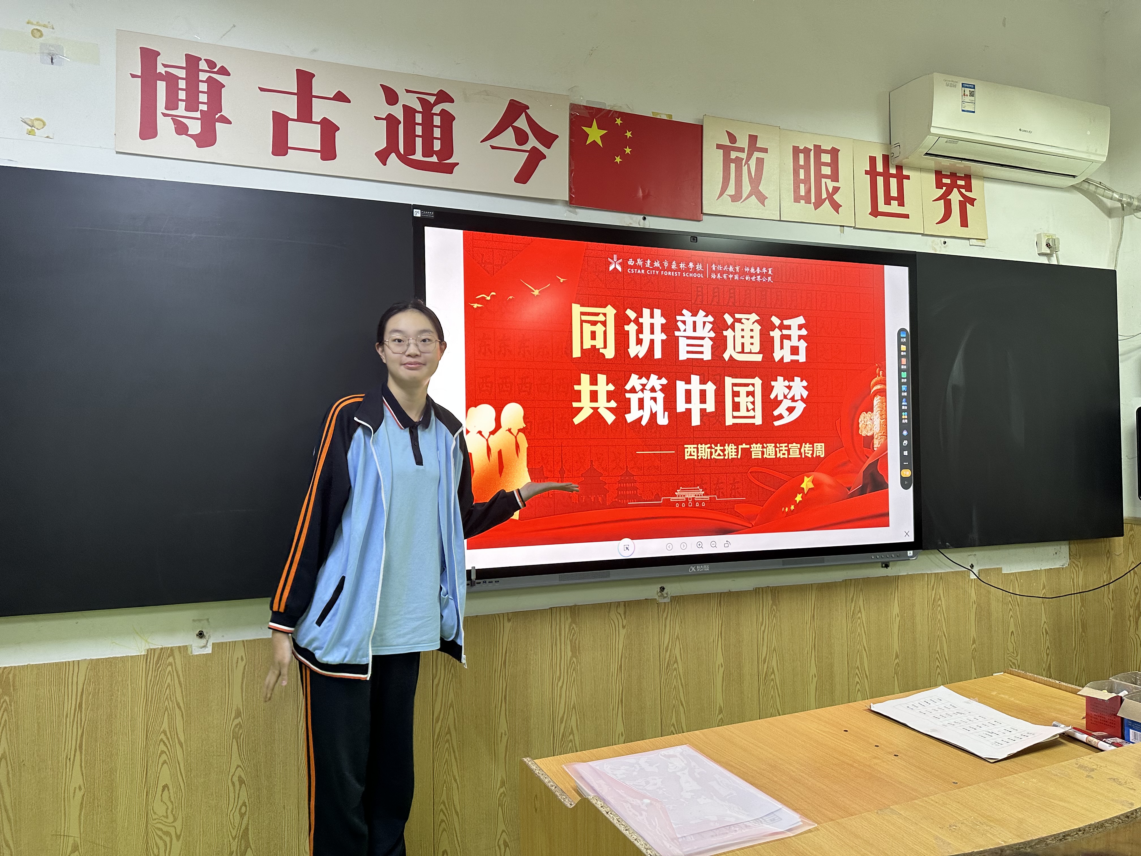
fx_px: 791
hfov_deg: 71.6
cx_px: 570
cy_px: 428
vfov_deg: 56.8
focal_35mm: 24
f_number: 1.78
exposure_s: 1/50
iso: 200
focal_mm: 6.86
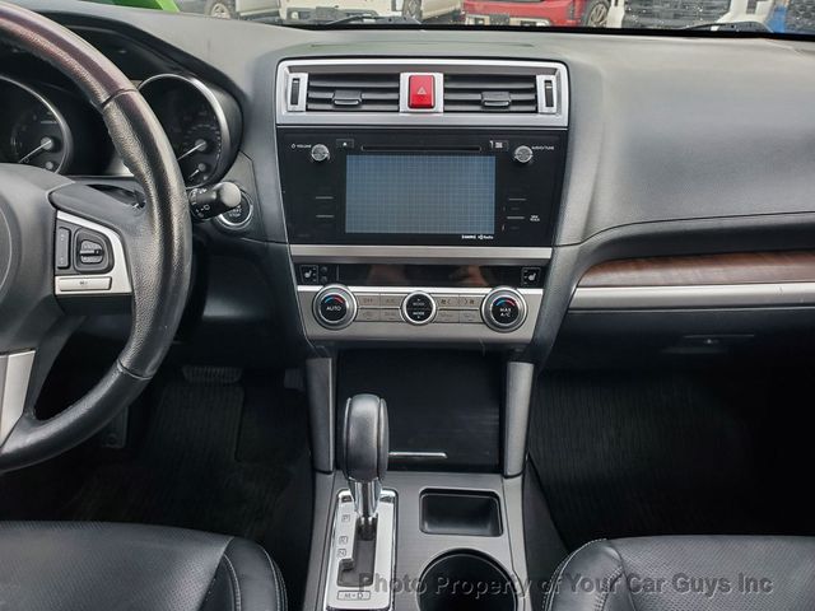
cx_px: 408
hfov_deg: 67.3
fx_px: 612
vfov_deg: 53.1
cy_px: 306
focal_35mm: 26
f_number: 2.4
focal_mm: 4.3
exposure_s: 1/78
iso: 64
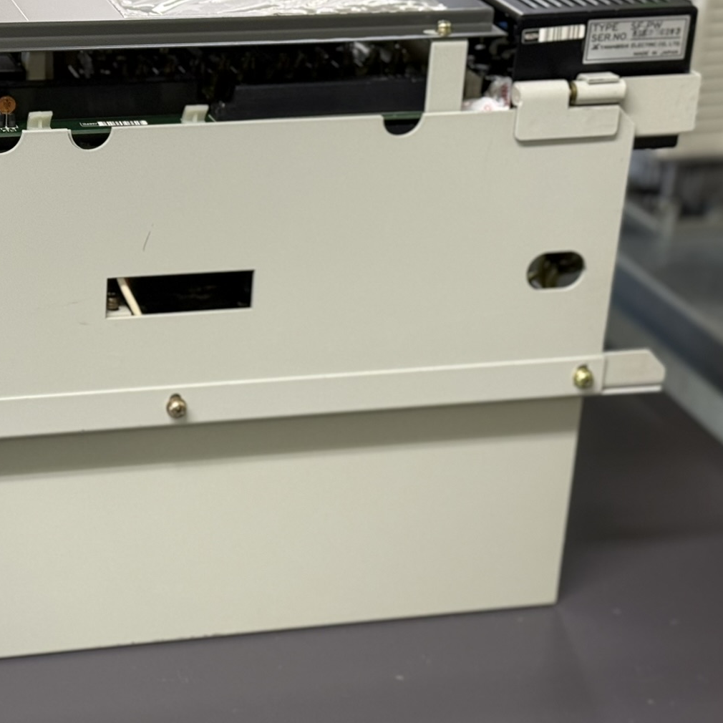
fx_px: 2032
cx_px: 118
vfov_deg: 20.2
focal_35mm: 86
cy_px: 339
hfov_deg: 19.9
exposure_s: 1/50
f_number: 1.78
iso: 160
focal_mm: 6.76
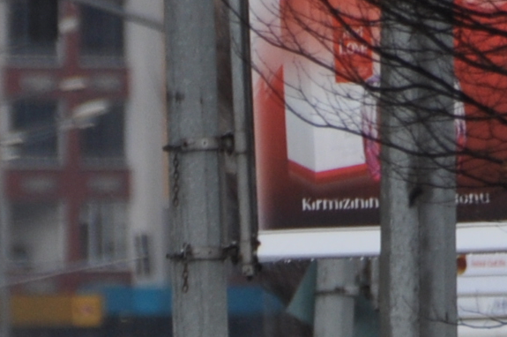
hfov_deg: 0.8
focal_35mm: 2519
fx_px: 35435
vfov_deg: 0.5
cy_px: 782
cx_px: 140
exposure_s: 1/500
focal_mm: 300
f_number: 6.3
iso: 280
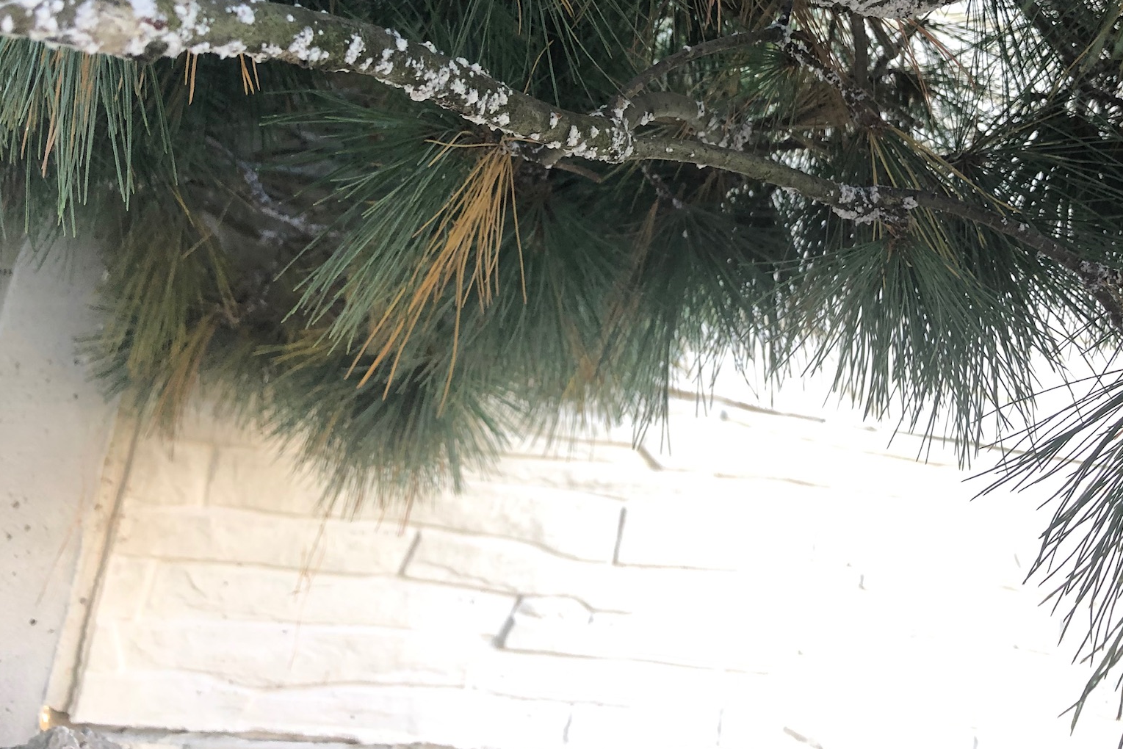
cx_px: 561
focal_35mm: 39
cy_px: 77
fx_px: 1217
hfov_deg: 49.5
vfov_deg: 32.5
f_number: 1.8
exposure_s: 1/40
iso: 32
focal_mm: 4
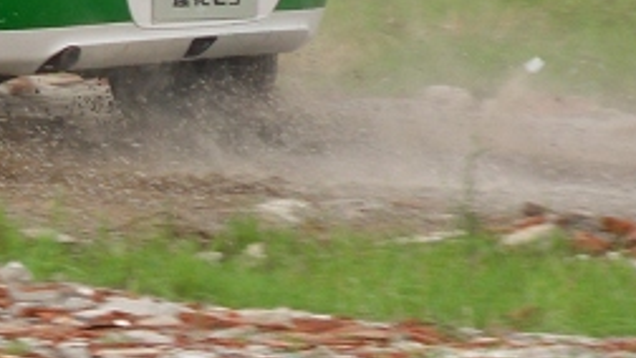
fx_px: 14003
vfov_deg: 1.5
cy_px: -40
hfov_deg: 2.6
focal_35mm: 830
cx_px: -321
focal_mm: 42
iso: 80
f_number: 5.8
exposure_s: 1/180
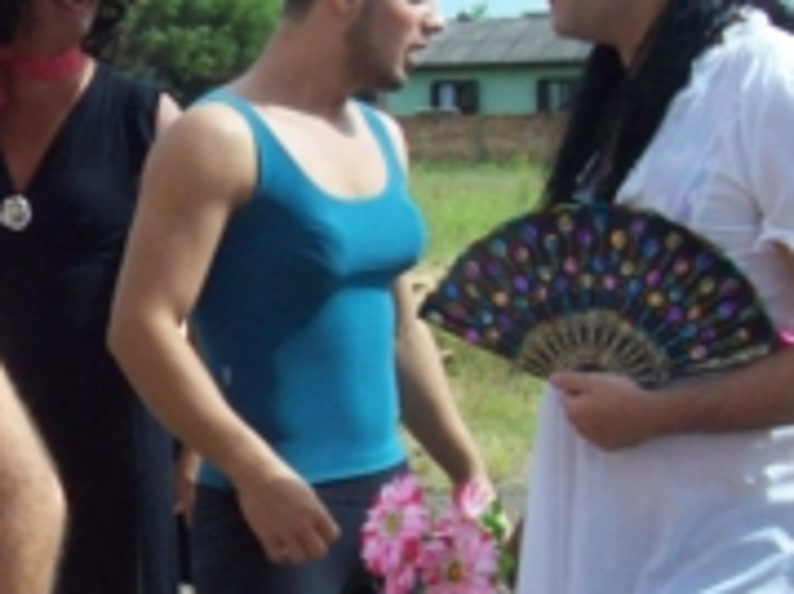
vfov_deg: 11.4
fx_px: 2957
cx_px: -93
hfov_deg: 14.9
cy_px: 479
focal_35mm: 129
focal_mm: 6
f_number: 4.8
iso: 80
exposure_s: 1/524
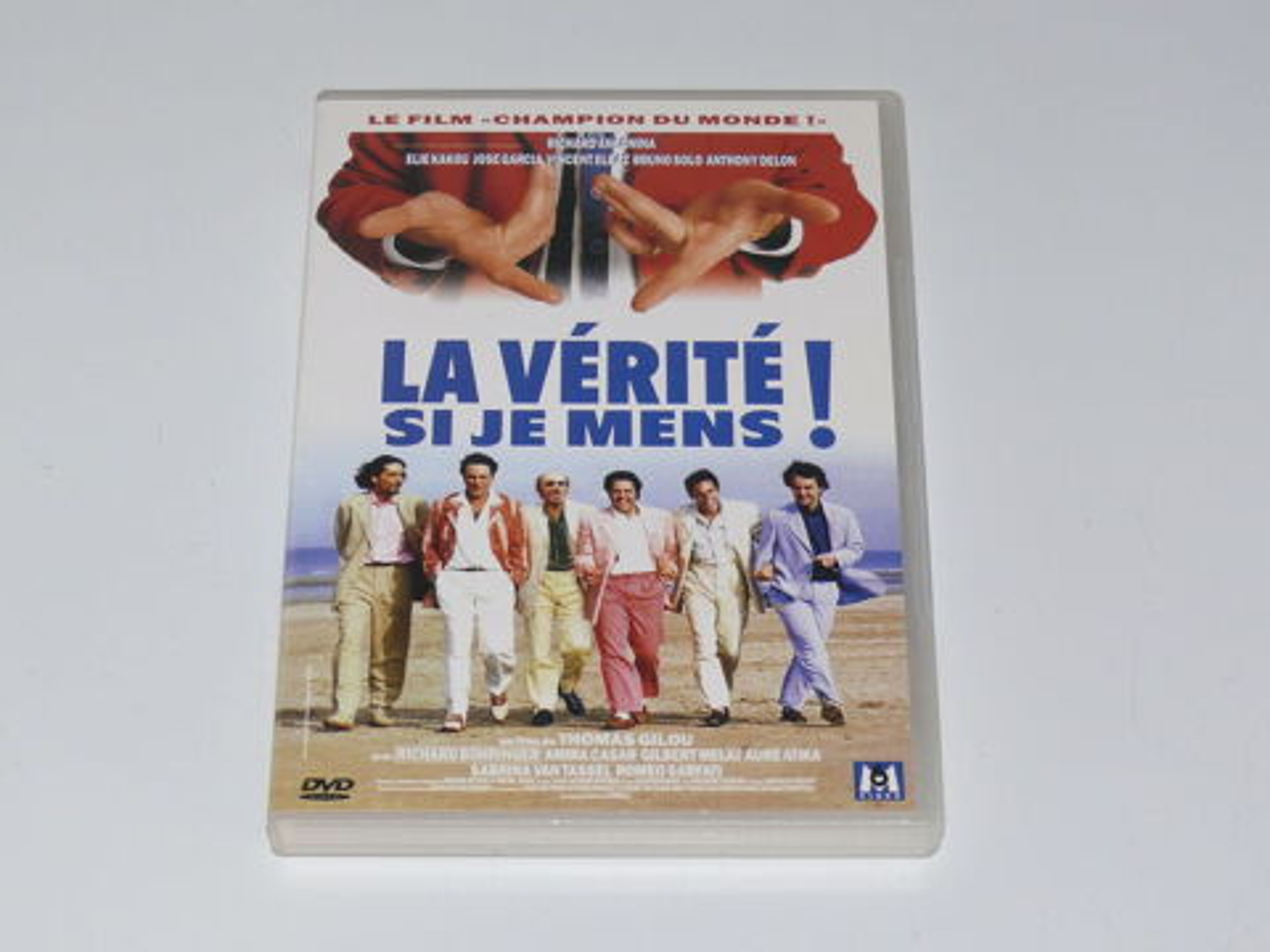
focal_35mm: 95
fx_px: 3485
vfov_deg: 15.6
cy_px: 476
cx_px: 635
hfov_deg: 20.7
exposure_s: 1/30
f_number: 3.2
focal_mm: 14.3
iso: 100
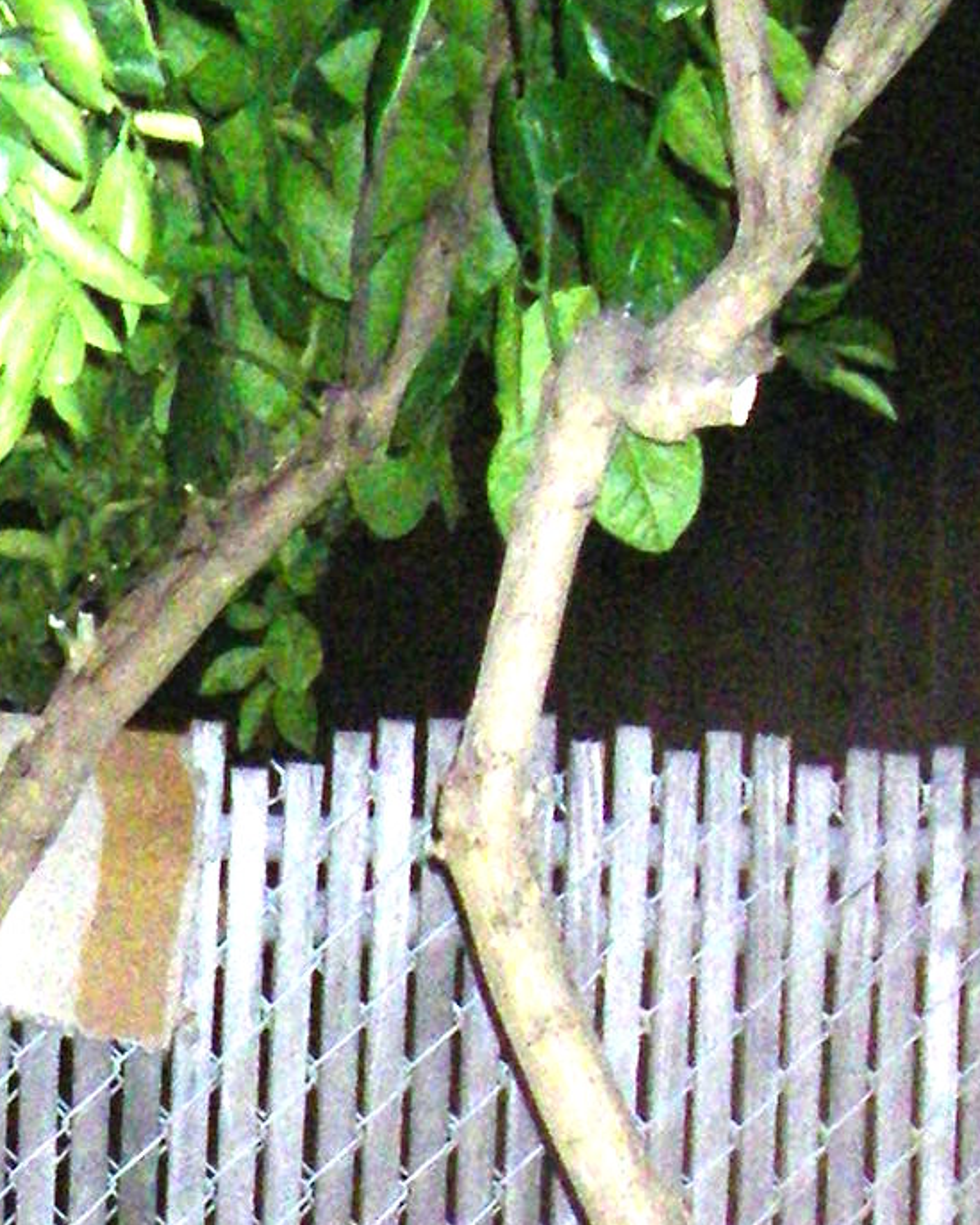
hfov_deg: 9.1
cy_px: 1891
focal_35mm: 166
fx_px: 6017
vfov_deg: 11.1
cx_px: -327
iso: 400
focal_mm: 6.3
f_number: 3.3
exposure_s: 1/50
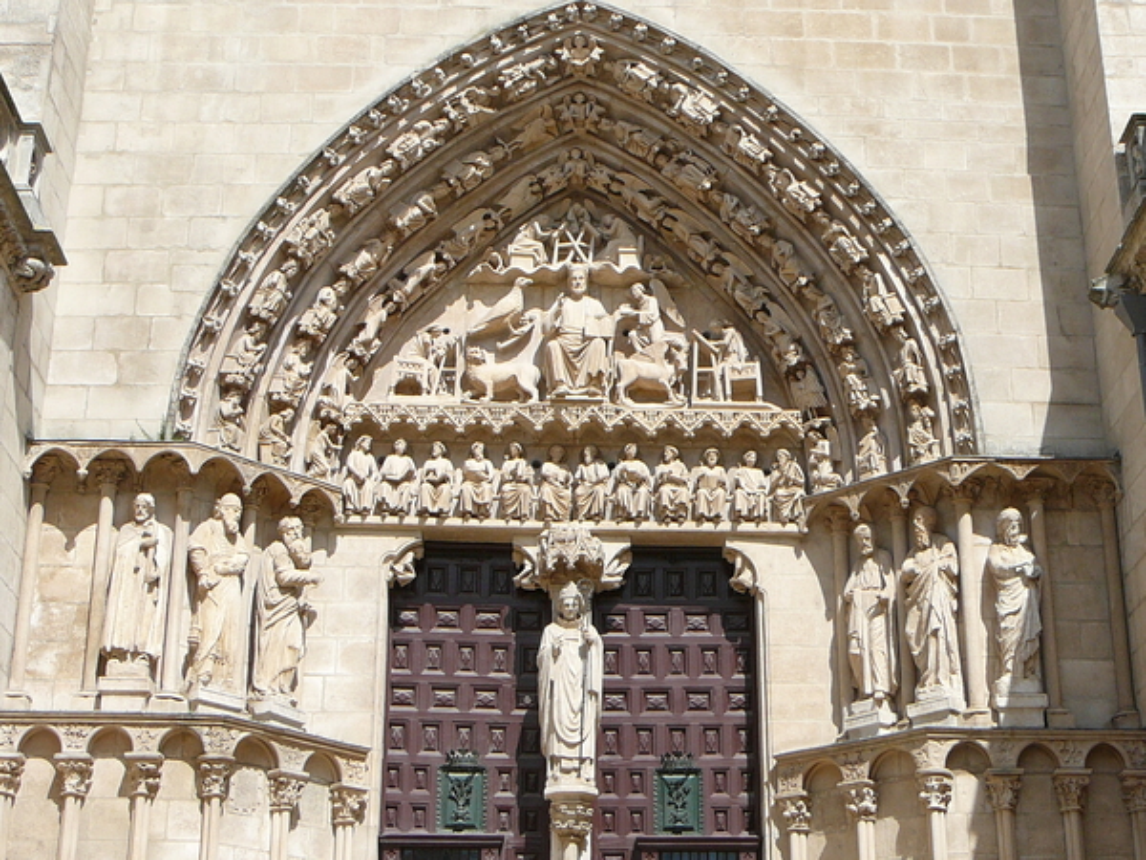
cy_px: 430
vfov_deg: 24.8
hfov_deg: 32.7
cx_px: 573
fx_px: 1953
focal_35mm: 59
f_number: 5.6
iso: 80
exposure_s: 1/400
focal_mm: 7
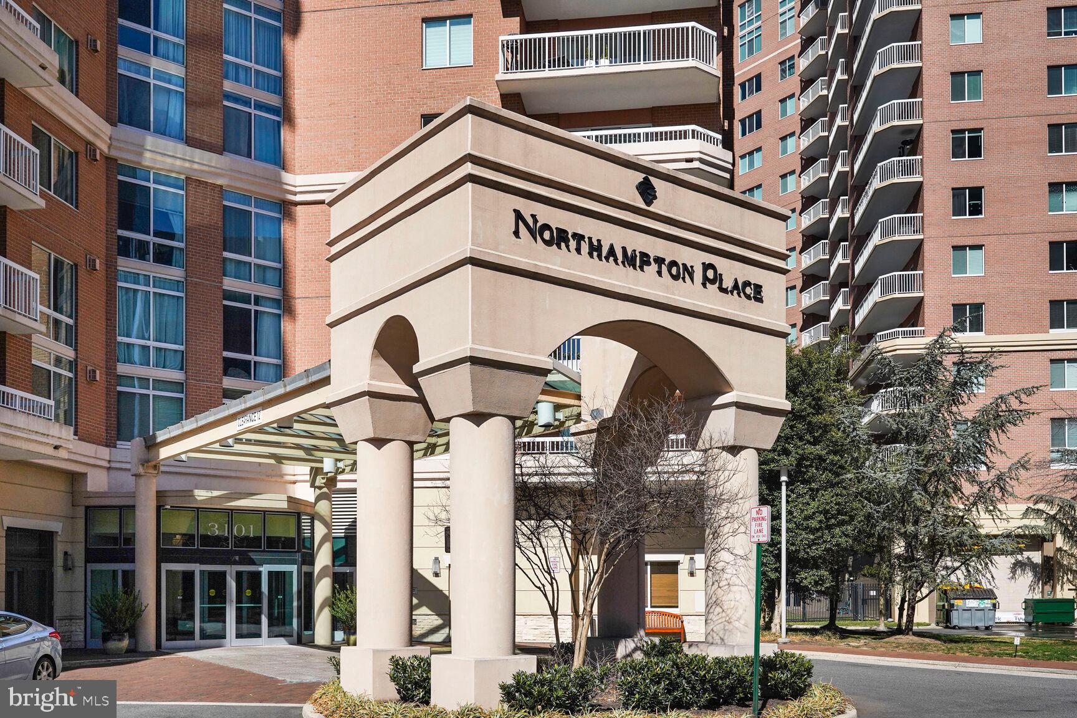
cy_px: 359
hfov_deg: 59.5
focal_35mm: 32
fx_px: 942
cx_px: 538
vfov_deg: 41.7
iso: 400
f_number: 9
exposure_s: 1/1250
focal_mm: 31.5
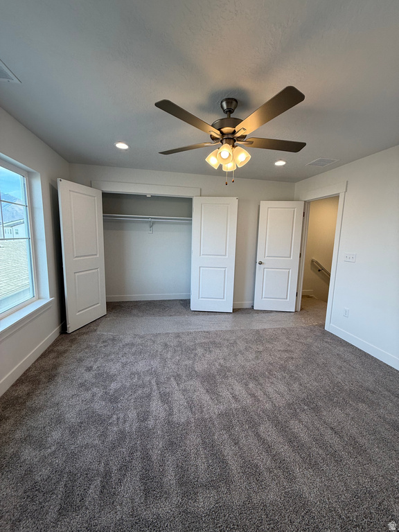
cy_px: 266
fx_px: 215
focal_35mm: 14
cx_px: 200
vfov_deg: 102.1
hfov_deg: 85.7
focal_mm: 2.22
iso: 64
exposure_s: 1/151
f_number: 2.2
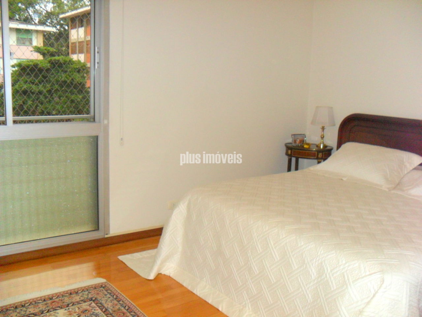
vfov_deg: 40.7
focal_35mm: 35
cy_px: 158
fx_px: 427
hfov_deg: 52.6
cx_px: 211
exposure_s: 1/45
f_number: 3
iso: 200
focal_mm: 6.3
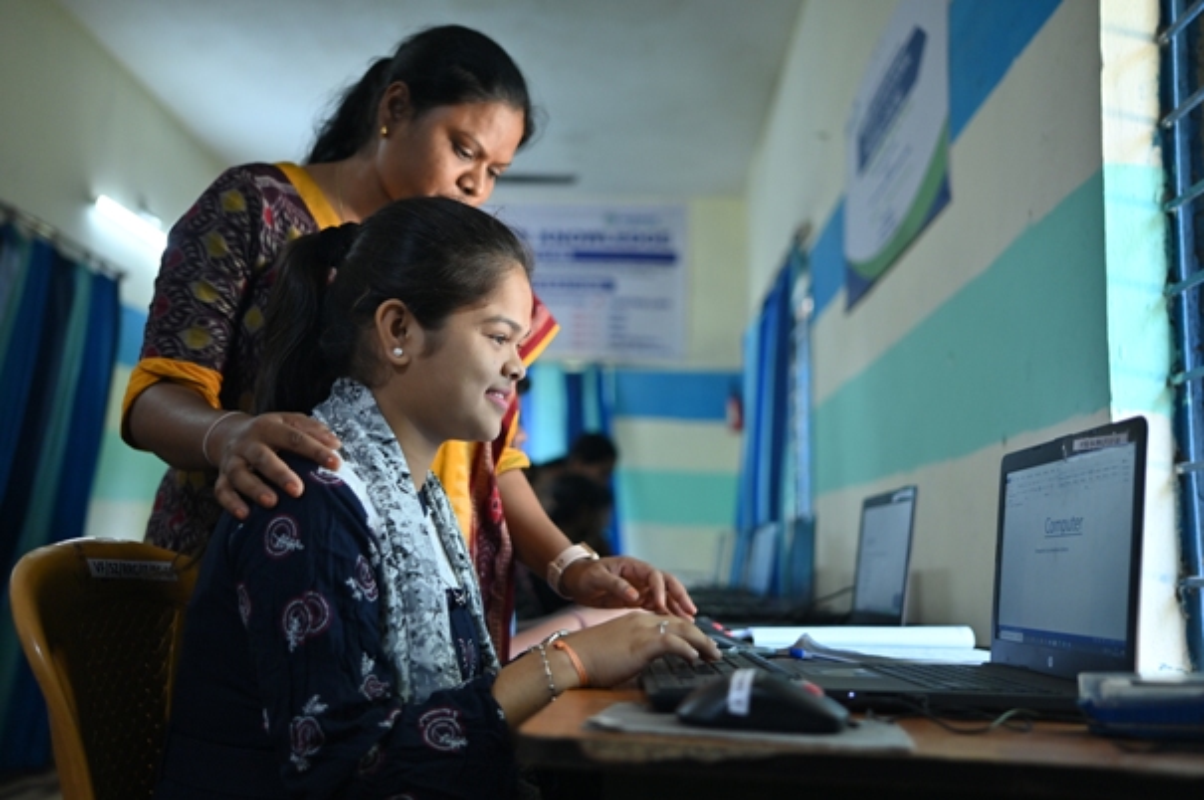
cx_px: 602
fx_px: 1169
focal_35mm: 35
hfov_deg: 54.5
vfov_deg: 37.8
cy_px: 400
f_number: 1.8
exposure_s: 1/160
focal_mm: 35
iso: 640
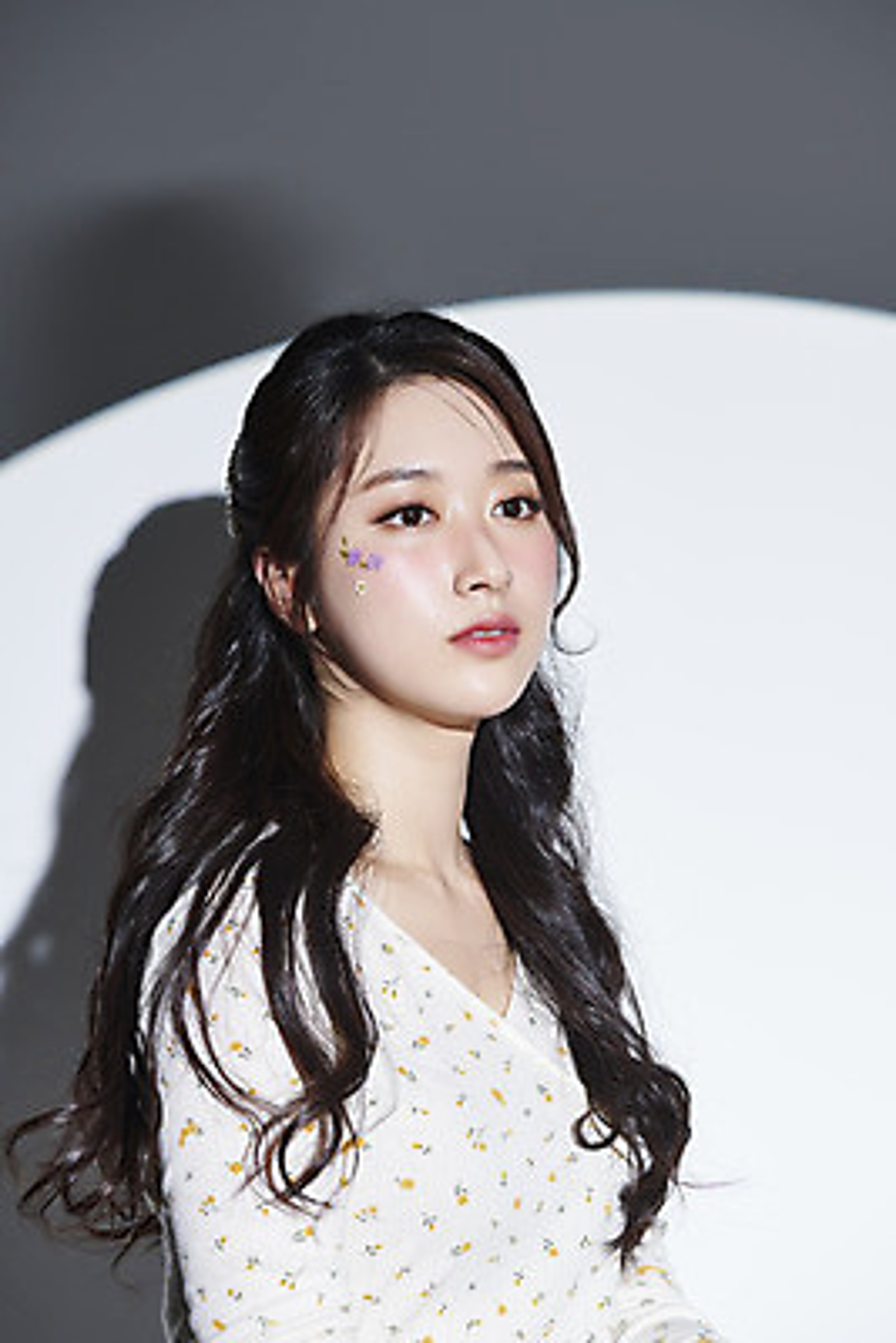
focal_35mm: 105
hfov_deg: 13.1
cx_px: 448
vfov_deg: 19.4
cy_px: 672
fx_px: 3916
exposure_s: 1/100
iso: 500
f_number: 8
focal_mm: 105
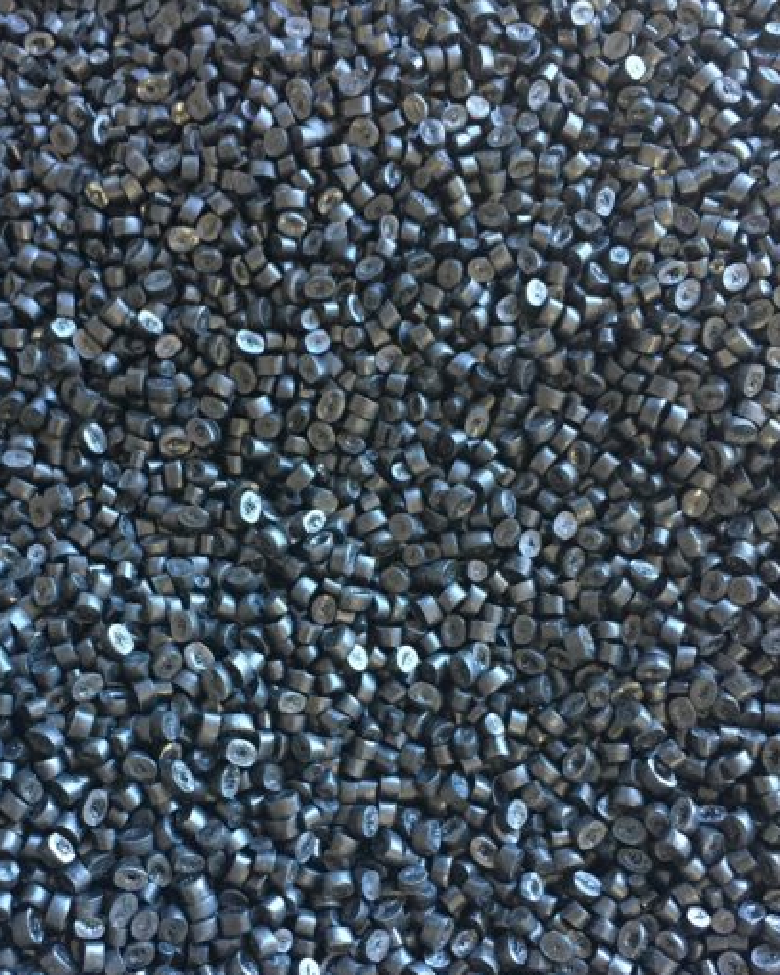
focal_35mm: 46
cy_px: 601
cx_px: 282
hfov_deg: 32.5
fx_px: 1328
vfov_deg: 40.1
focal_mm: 4.15
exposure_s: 1/30
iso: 200
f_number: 2.2
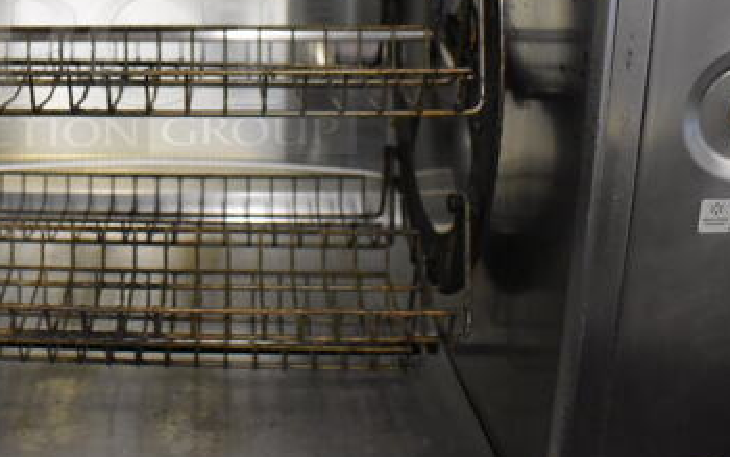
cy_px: 44
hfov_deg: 39.8
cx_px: 125
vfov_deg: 26.0
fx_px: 955
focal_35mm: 48
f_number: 3.5
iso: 4500
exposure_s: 1/125
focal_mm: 18
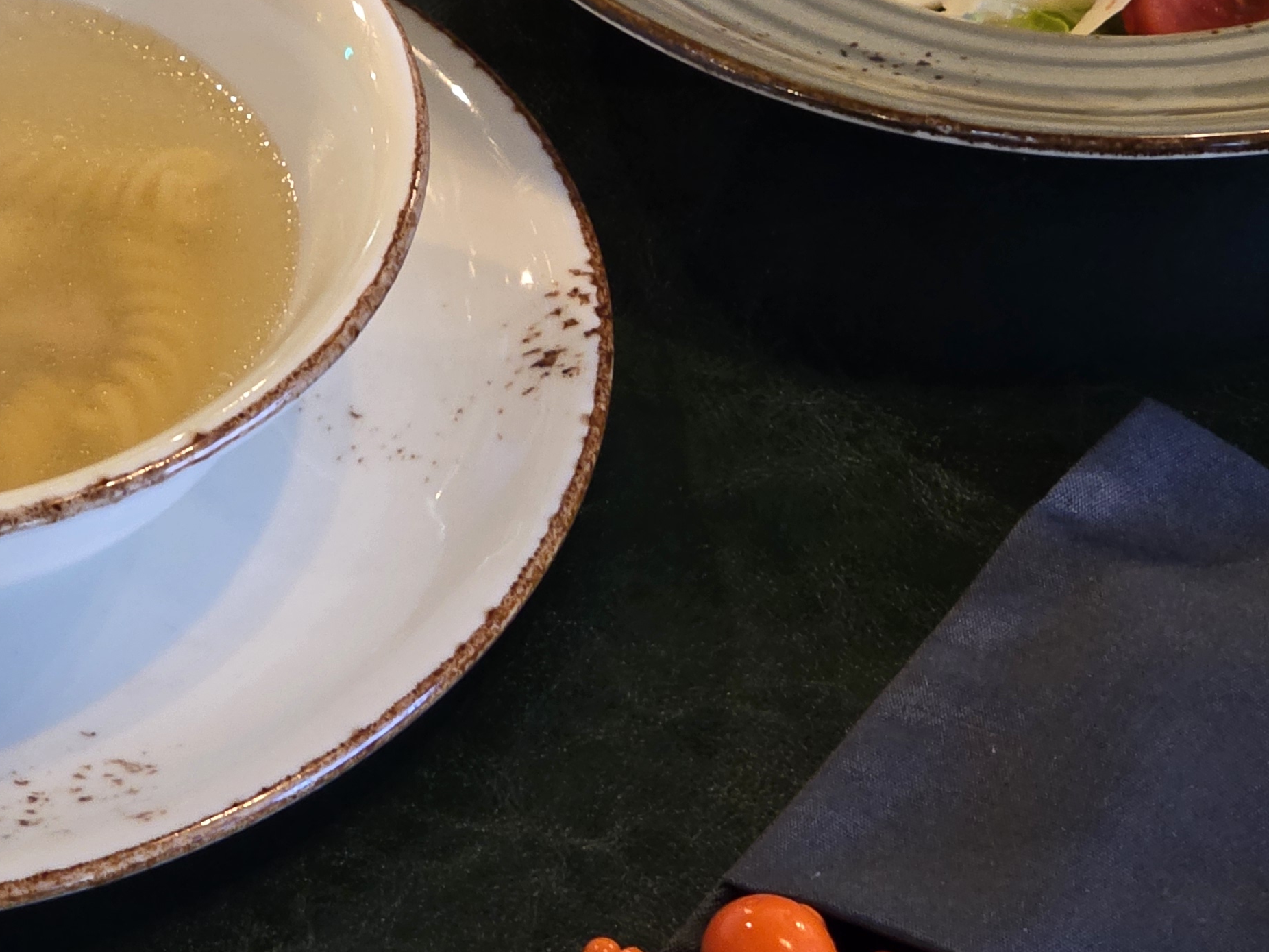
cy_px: 56
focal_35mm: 149
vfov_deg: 9.9
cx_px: 506
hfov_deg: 13.2
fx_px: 5462
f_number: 2.4
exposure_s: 1/33.3
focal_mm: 7.9
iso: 500
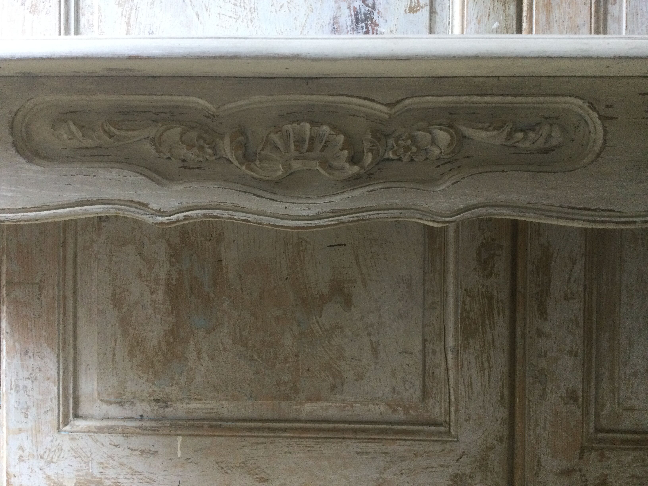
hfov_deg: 58.4
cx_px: 324
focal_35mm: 31
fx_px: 580
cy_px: 243
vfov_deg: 45.4
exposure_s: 1/33
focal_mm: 3.3
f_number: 2.4
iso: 200
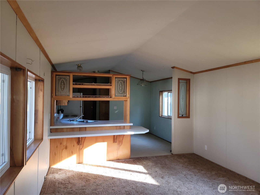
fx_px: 188
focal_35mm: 25
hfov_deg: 69.4
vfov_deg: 54.9
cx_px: 130
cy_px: 98
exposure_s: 1/60
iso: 40
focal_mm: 7
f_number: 1.8
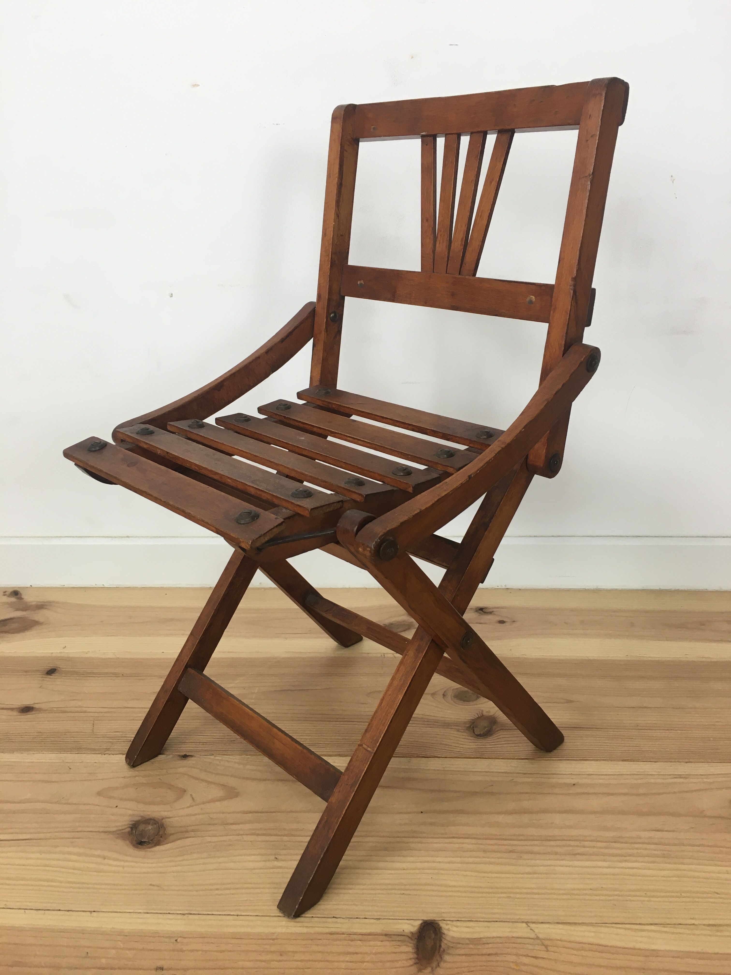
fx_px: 817
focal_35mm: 29
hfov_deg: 48.2
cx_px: 366
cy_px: 488
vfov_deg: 61.7
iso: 25
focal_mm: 4.15
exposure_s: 1/33
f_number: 2.2
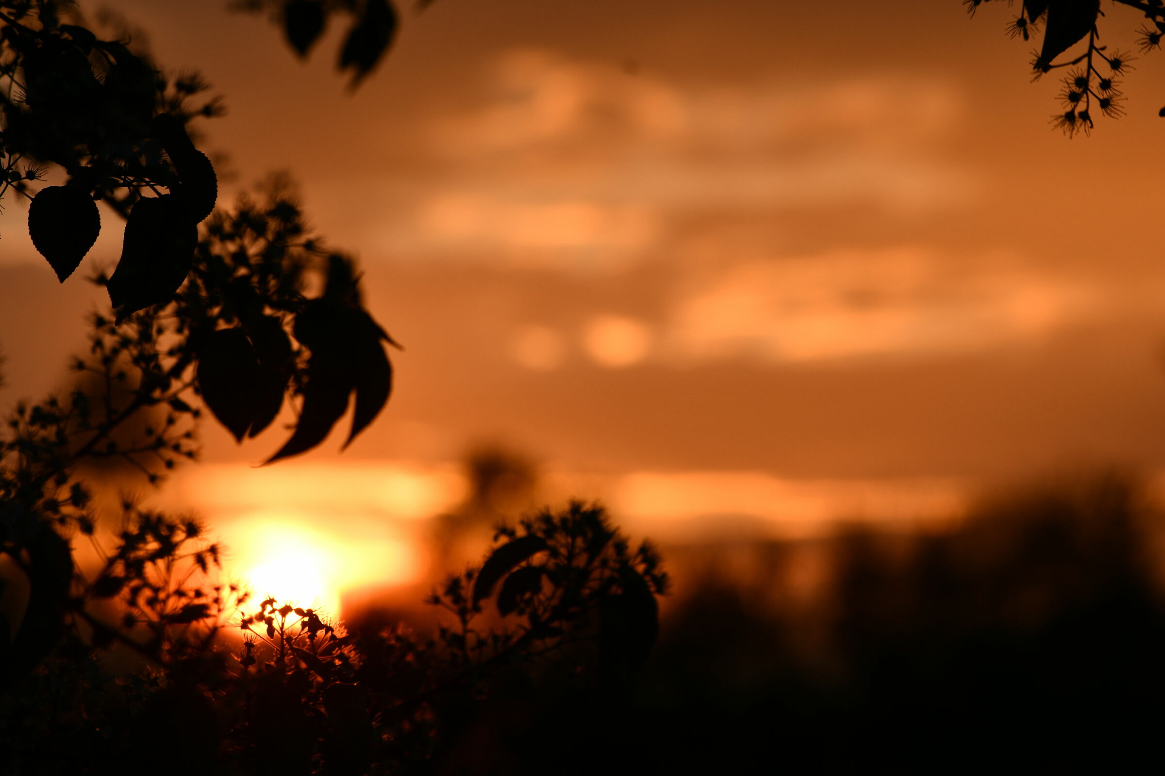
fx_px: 7281
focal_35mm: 225
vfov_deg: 6.1
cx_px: 582
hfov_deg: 9.1
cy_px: 388
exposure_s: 1/160
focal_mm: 150
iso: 100
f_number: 10
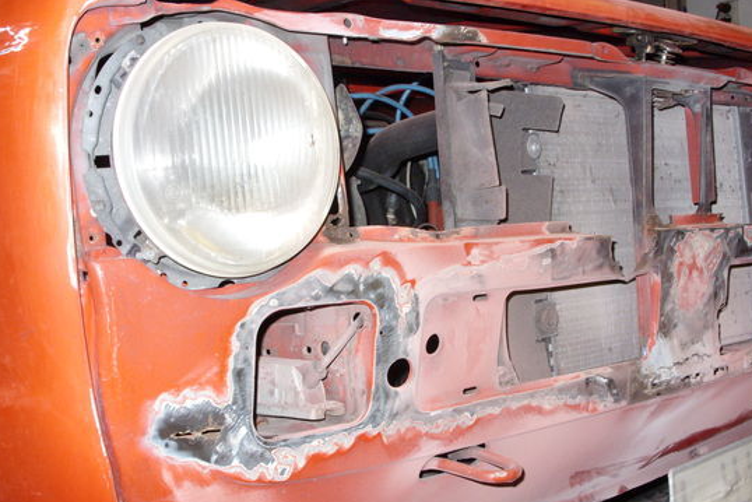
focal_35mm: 47
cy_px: 322
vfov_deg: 28.5
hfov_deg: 41.8
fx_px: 982
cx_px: 435
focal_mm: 6.3
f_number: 4.9
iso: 200
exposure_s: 1/30
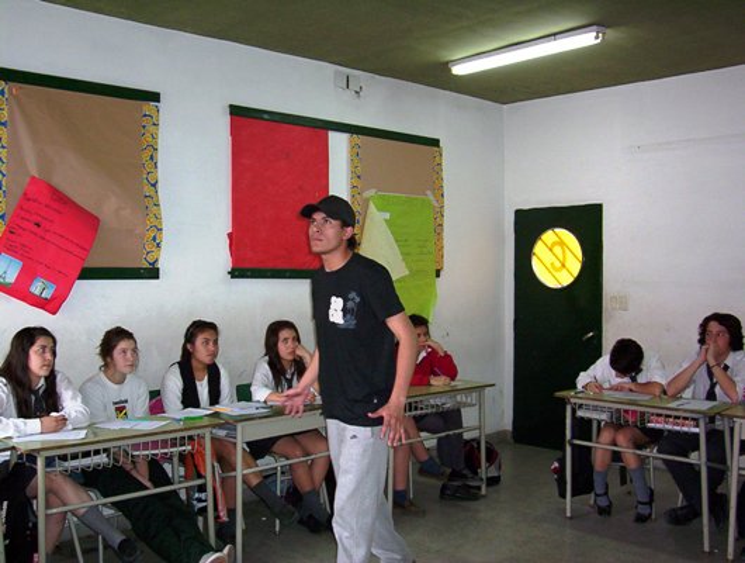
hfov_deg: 43.8
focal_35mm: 43
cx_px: 372
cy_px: 282
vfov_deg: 33.7
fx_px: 928
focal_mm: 5.77
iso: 140
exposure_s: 1/60
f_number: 2.73
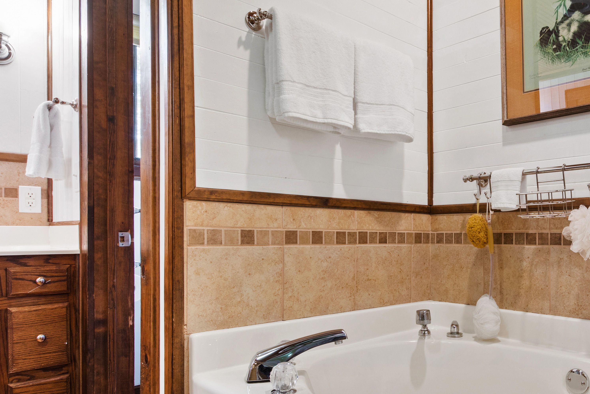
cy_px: 231
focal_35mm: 28
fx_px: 459
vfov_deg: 46.2
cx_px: 455
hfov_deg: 61.1
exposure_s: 1
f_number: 8
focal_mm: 10
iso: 100
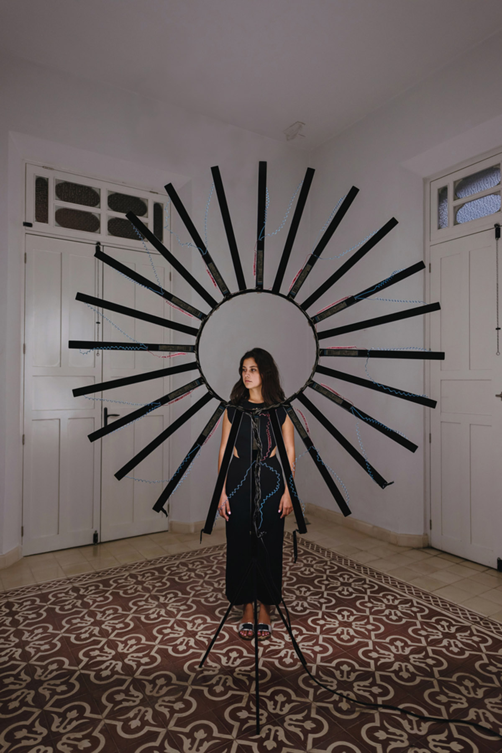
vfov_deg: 76.1
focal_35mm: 23
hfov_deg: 55.1
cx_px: 251
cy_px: 376
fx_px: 481
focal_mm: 23
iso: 400
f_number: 2.8
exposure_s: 1/800
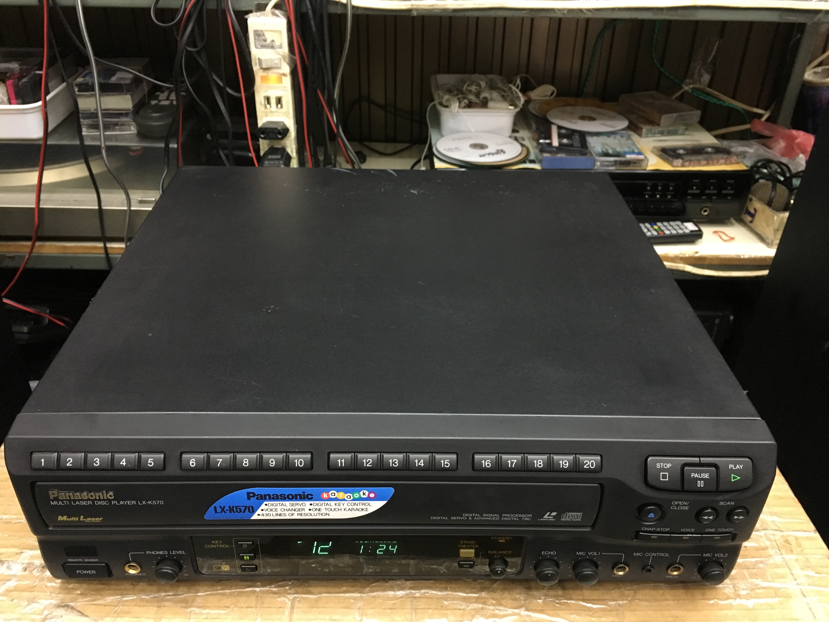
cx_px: 414
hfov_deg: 61.7
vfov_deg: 48.2
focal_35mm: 29
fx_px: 695
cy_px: 311
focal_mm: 4.15
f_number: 2.2
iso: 200
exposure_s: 1/20
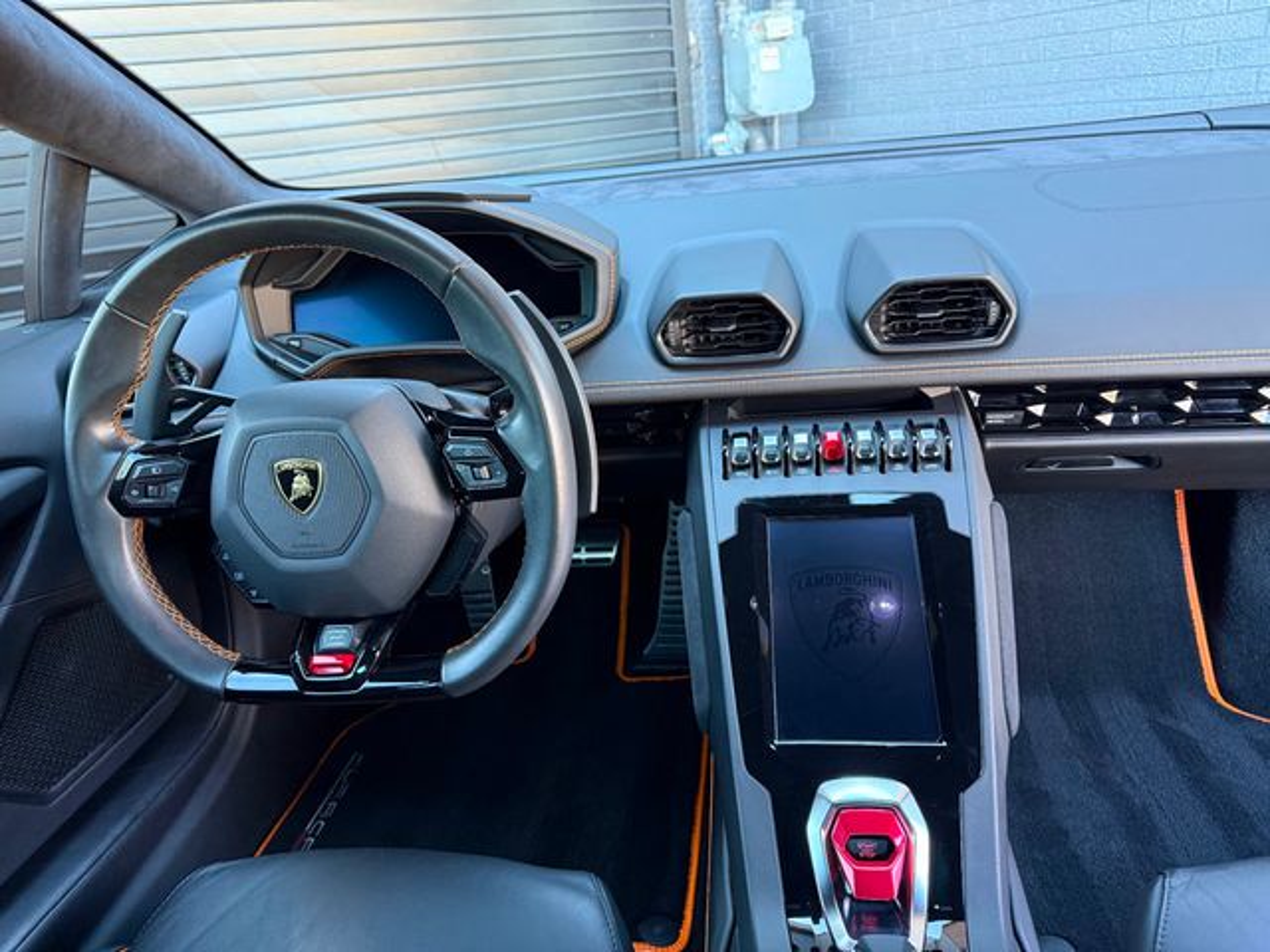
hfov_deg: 71.6
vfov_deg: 56.8
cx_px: 635
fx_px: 881
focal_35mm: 24
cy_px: 476
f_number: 1.78
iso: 320
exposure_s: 1/60
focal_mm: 6.76
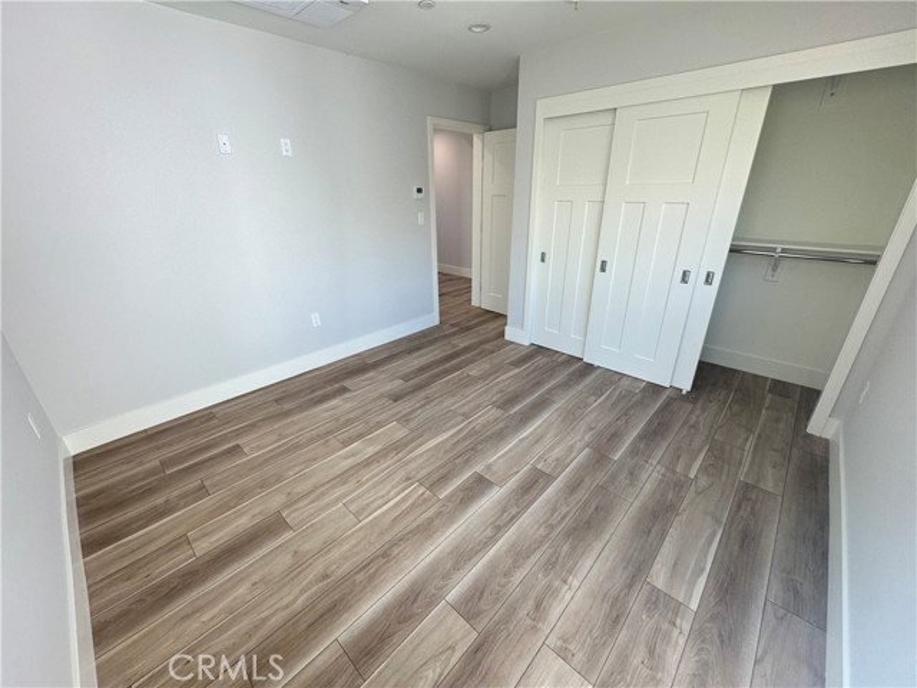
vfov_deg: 85.7
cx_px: 458
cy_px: 344
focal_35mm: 14
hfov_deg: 102.1
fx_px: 371
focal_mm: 2.22
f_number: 2.2
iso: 125
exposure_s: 1/120
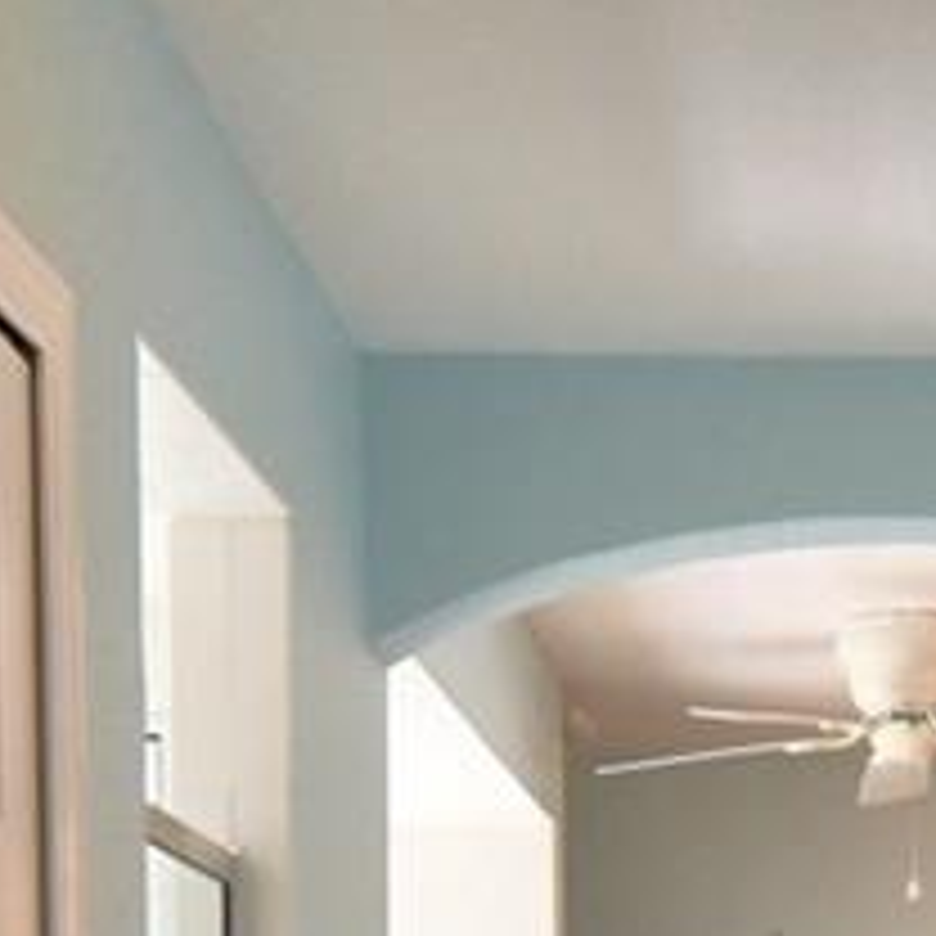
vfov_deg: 16.5
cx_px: 963
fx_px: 2998
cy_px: 1300
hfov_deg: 17.3
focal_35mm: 98
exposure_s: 1/160
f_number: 4.5
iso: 200
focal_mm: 10
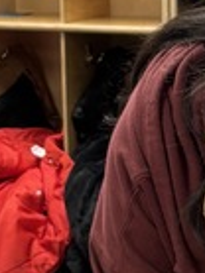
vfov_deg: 9.6
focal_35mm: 192
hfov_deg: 7.7
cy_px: 540
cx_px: 242
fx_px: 1518
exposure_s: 1/60
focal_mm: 5.96
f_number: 1.6
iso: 100
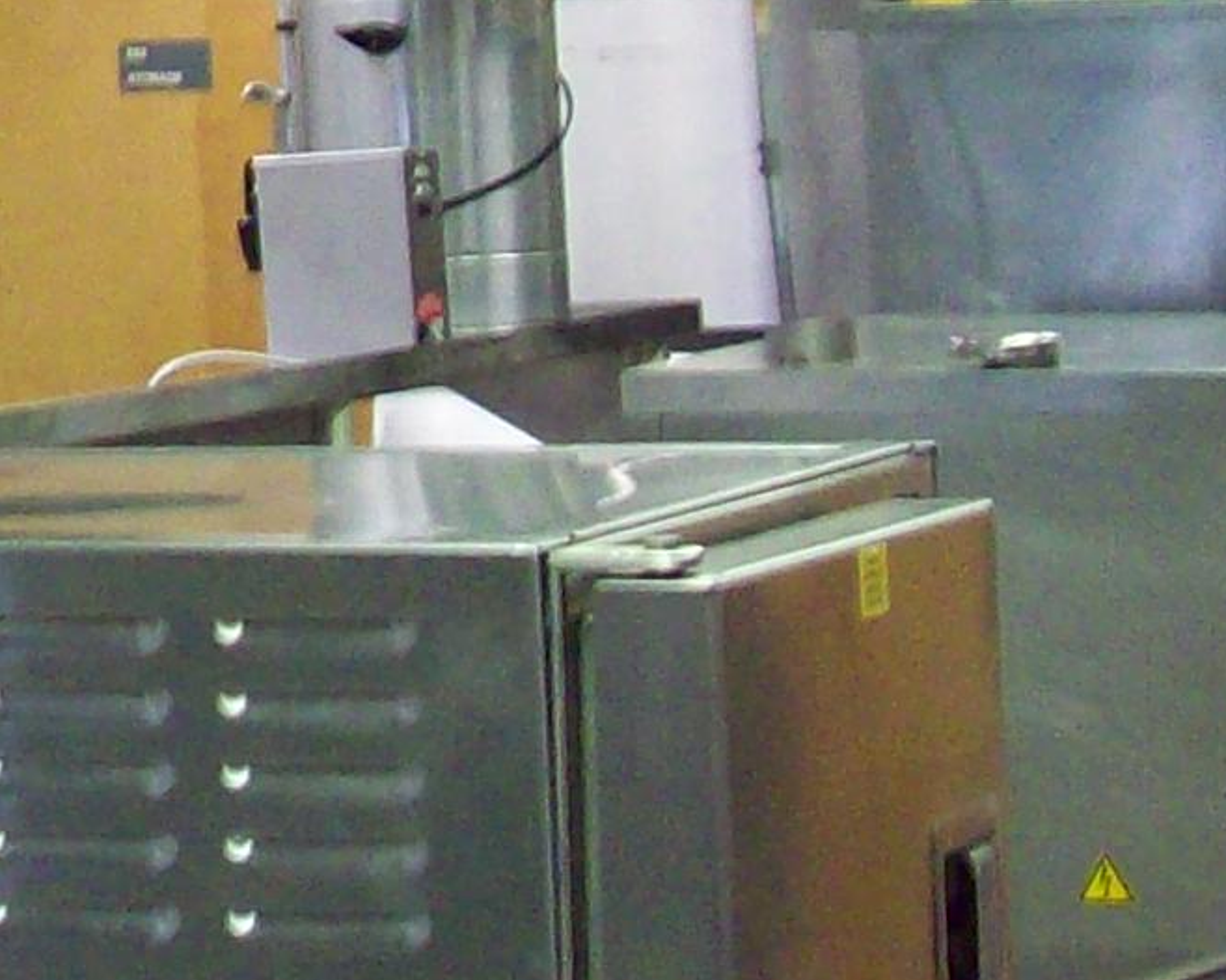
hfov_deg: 10.1
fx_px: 6566
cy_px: -861
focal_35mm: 181
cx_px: -928
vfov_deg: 8.2
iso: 160
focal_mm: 6.2
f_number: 2.8
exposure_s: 1/15
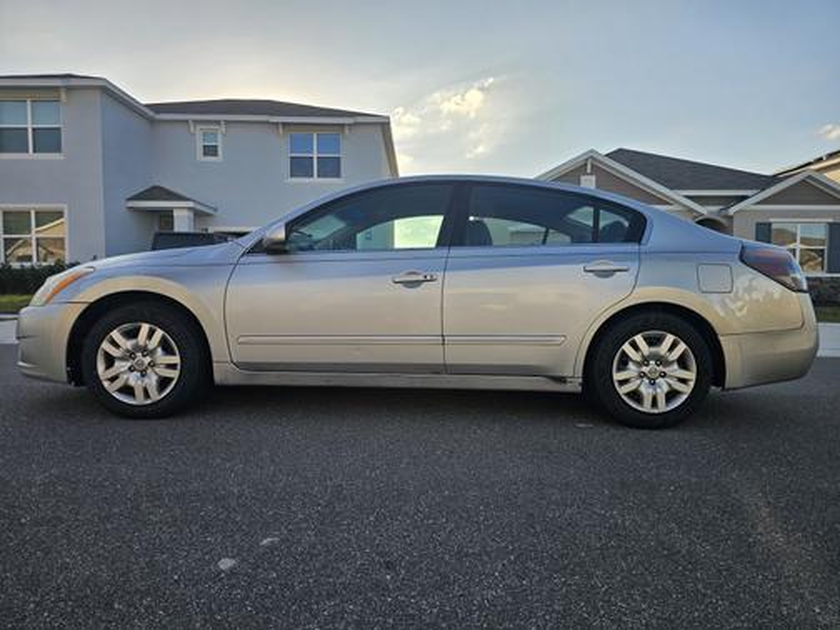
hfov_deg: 73.9
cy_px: 315
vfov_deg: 58.9
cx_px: 420
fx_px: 558
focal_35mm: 23
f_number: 1.7
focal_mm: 6.3
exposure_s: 1/487
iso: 10
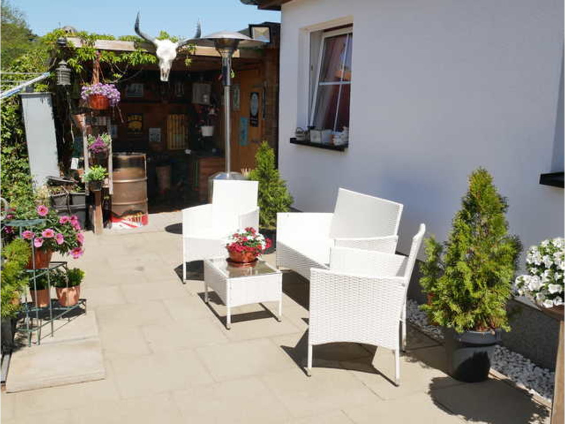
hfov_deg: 51.4
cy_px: 212
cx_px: 282
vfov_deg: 39.7
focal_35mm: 36
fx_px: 588
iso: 200
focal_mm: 18
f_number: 8
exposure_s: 1/400
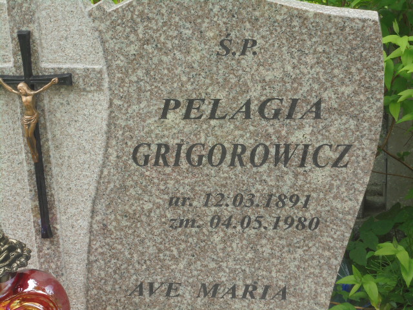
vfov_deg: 17.8
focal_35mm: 83
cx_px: 206
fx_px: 990
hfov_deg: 23.6
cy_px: 155
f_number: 6.7
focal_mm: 14.9
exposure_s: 1/50
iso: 100
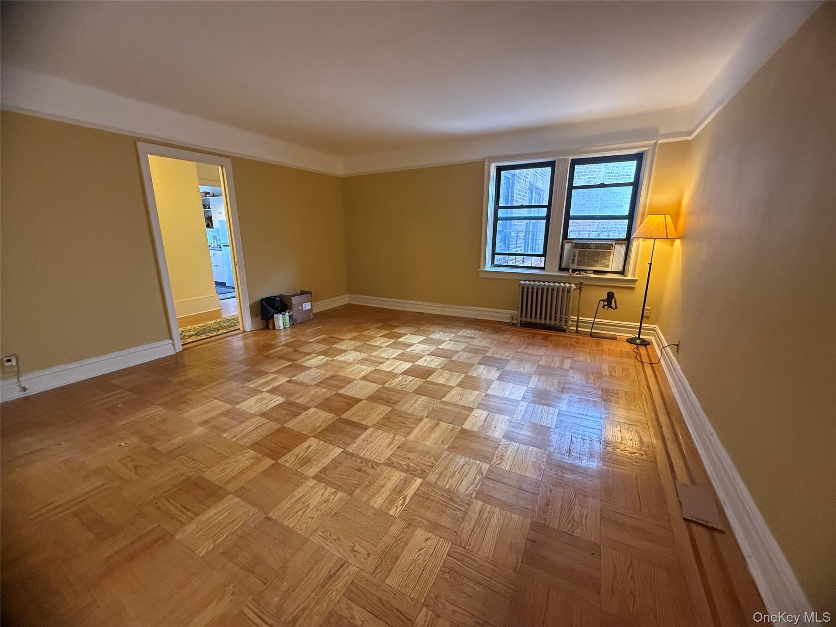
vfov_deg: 85.7
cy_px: 314
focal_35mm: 14
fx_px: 338
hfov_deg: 102.1
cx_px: 418
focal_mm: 2.22
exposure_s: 1/60
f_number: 2.2
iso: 800
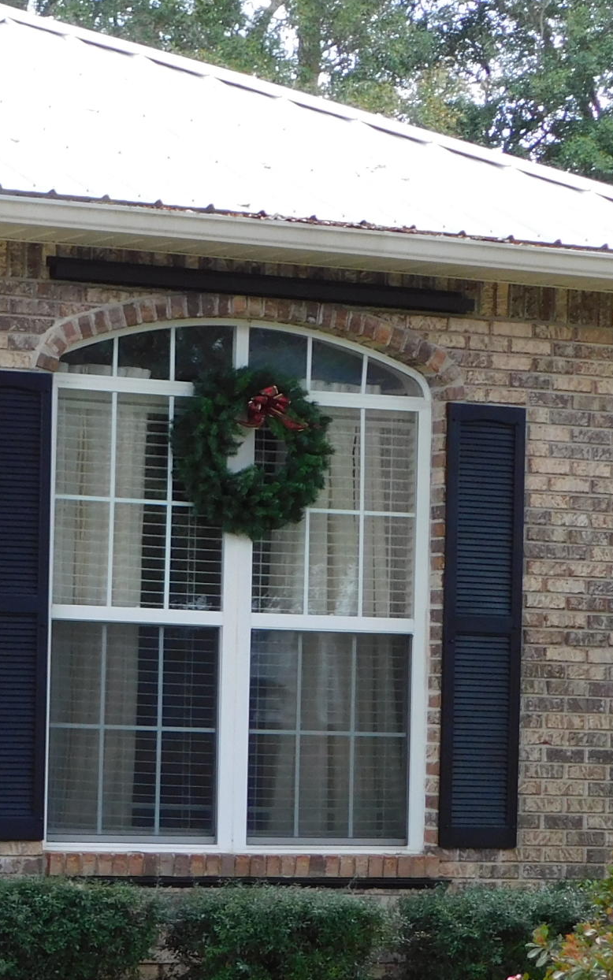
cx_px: -488
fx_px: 3073
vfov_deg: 18.1
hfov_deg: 10.7
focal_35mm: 115
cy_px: 593
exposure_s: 1/50
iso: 125
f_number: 3.7
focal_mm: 8
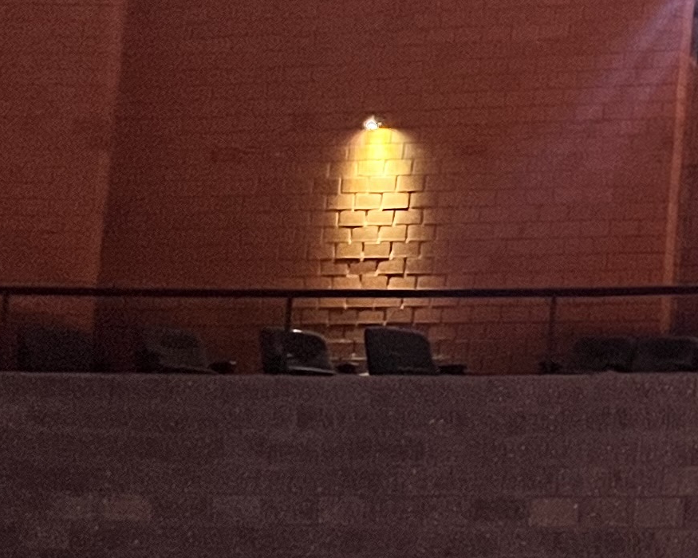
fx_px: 2417
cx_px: 1418
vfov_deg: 13.1
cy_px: 407
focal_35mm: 117
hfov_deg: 13.8
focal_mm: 5.1
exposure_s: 1/40
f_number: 1.6
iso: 640
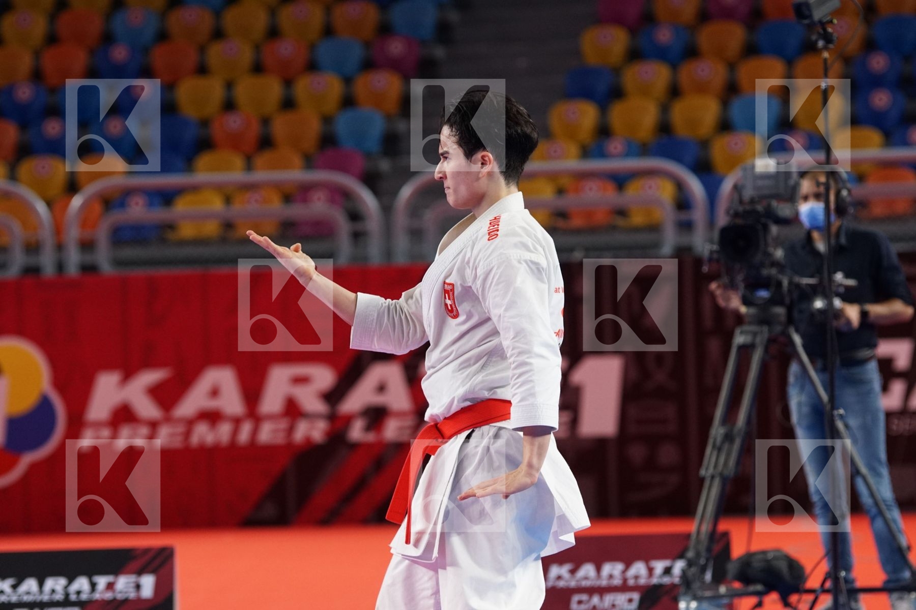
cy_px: 305
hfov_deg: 10.2
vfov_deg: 6.8
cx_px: 458
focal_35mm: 202
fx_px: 5152
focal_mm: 135
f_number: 3.2
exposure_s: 1/400
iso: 1000
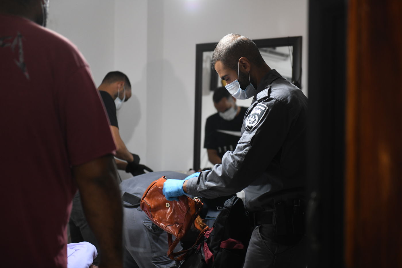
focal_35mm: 70
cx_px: 201
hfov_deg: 28.8
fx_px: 782
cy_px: 134
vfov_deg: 19.5
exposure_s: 1/100
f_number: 2.8
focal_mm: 70
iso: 1600
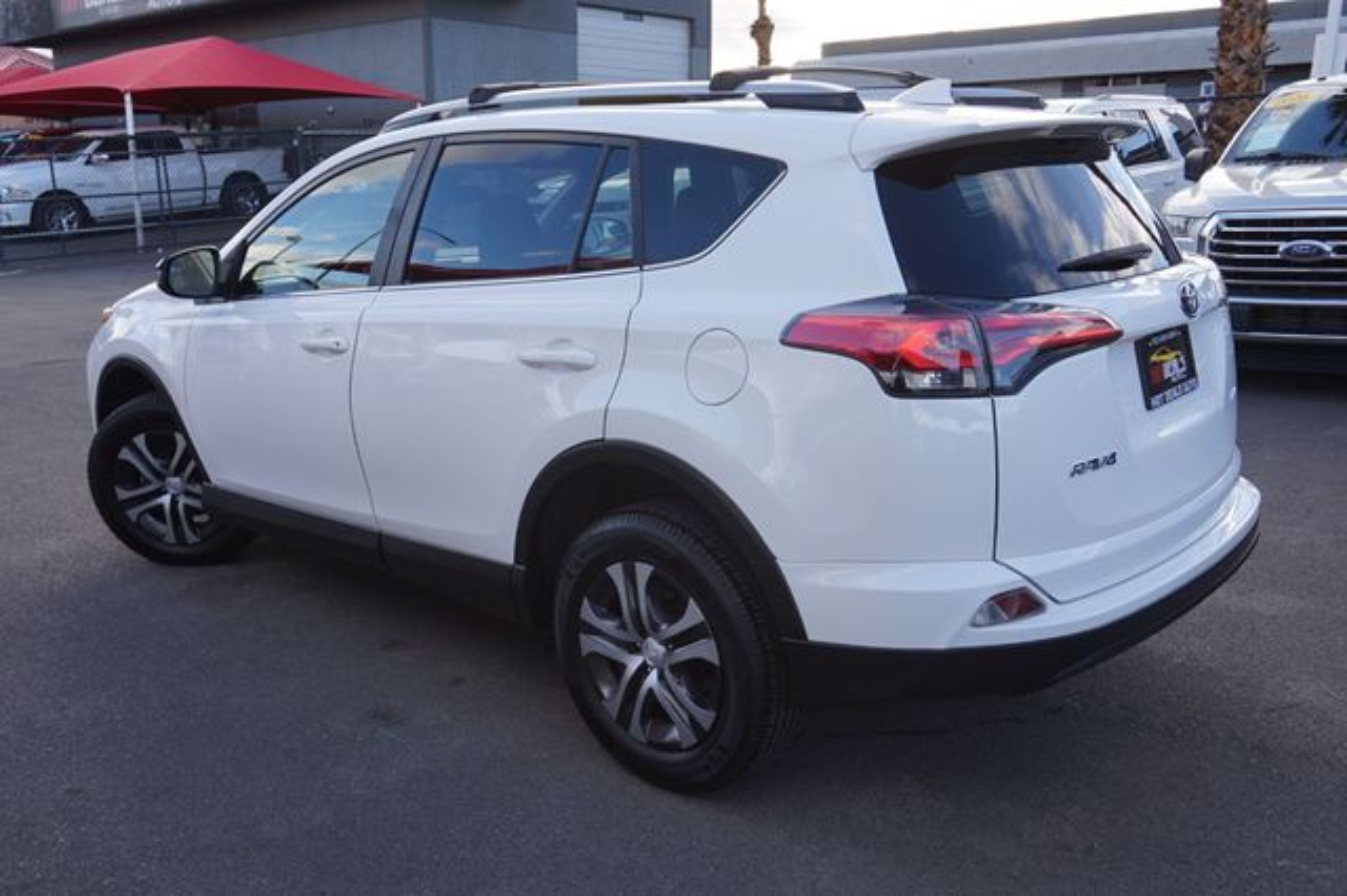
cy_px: 448
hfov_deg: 59.5
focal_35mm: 32
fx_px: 1178
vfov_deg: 41.7
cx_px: 674
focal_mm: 21
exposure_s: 1/80
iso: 100
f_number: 6.3
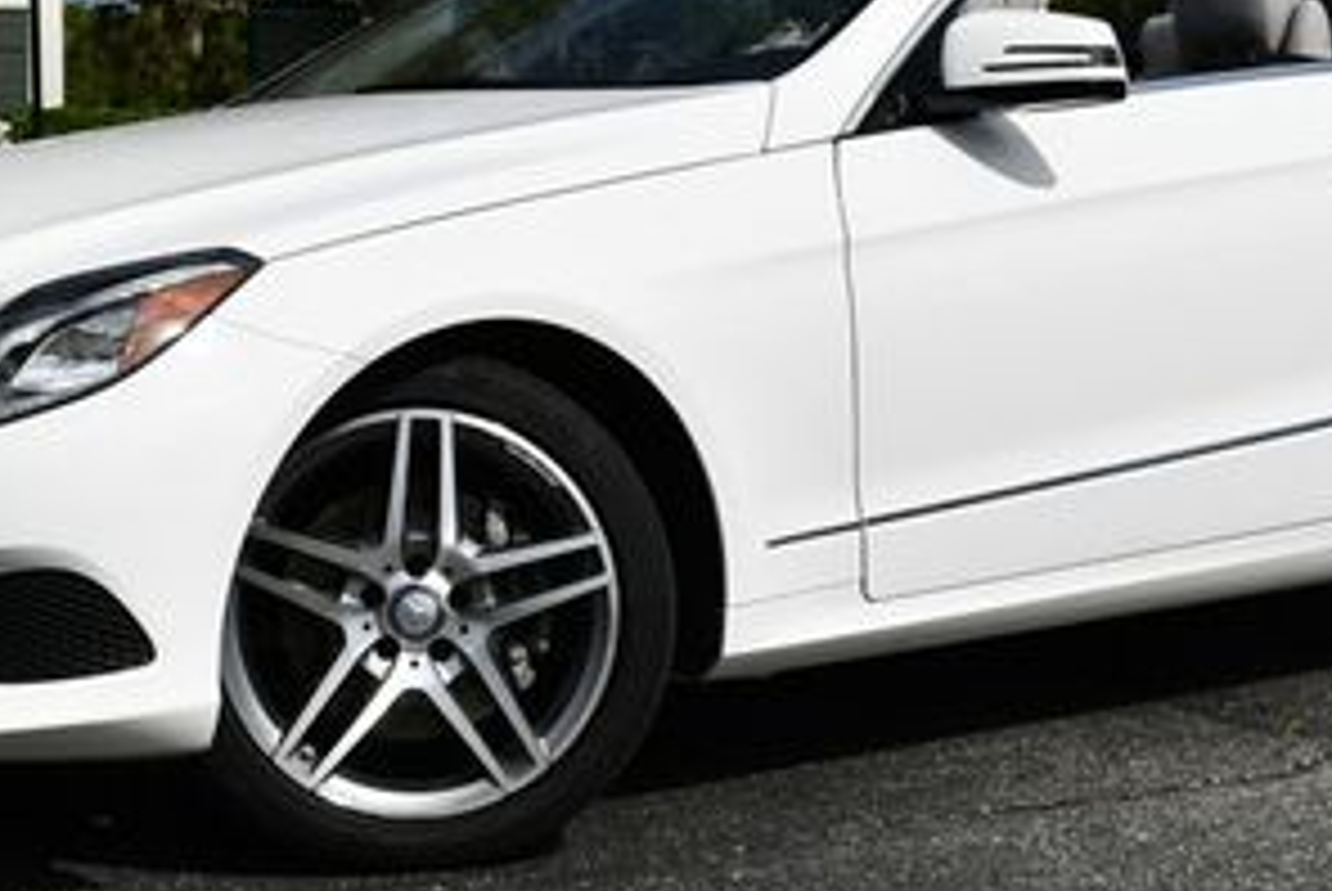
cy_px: 45
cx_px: 680
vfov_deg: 14.3
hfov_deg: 21.4
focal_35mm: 95
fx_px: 3518
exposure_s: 1/400
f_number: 10
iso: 100
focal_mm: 22
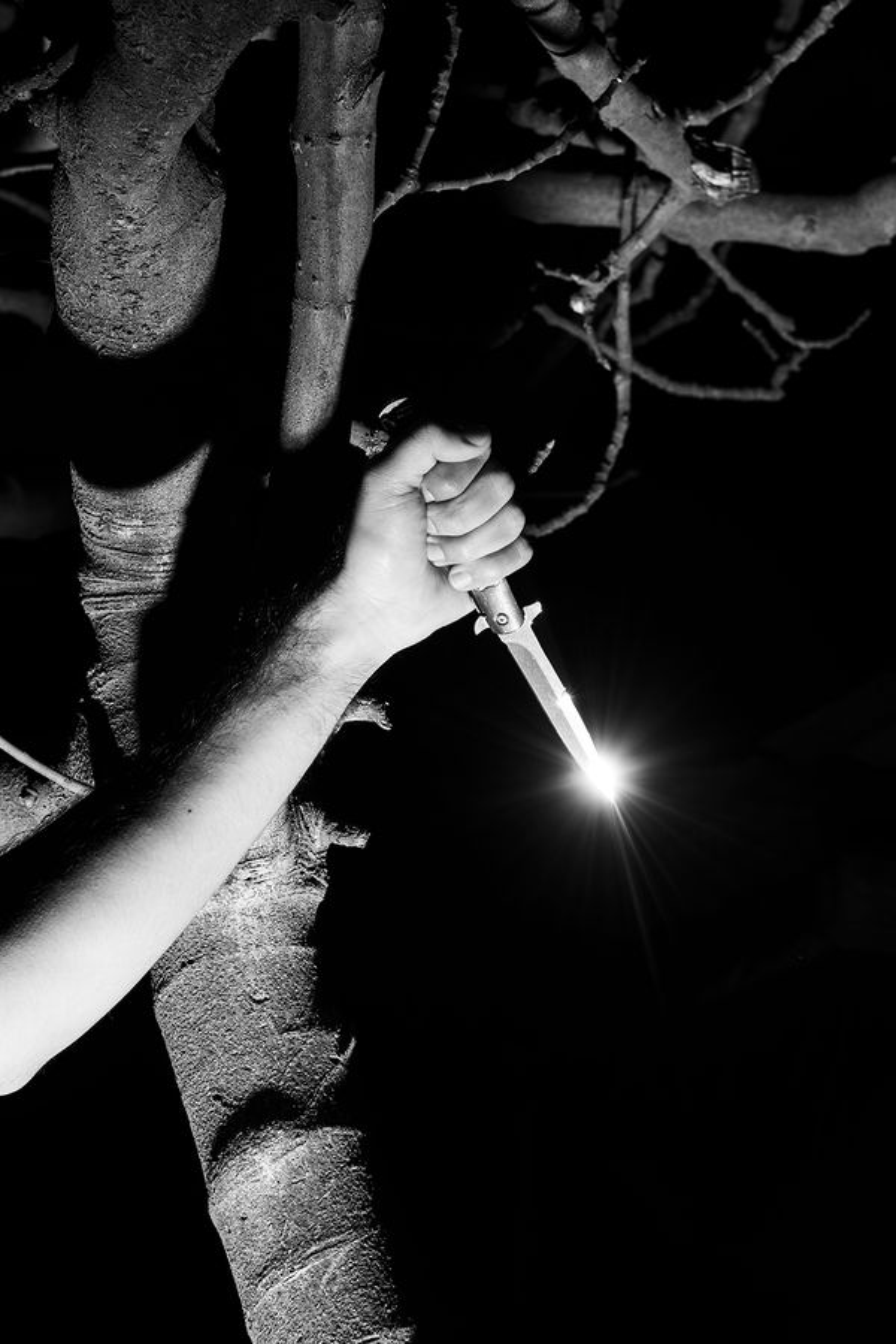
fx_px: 4476
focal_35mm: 120
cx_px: 448
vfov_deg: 17.1
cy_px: 672
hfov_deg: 11.4
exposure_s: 1/125
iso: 200
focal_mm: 120
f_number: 11
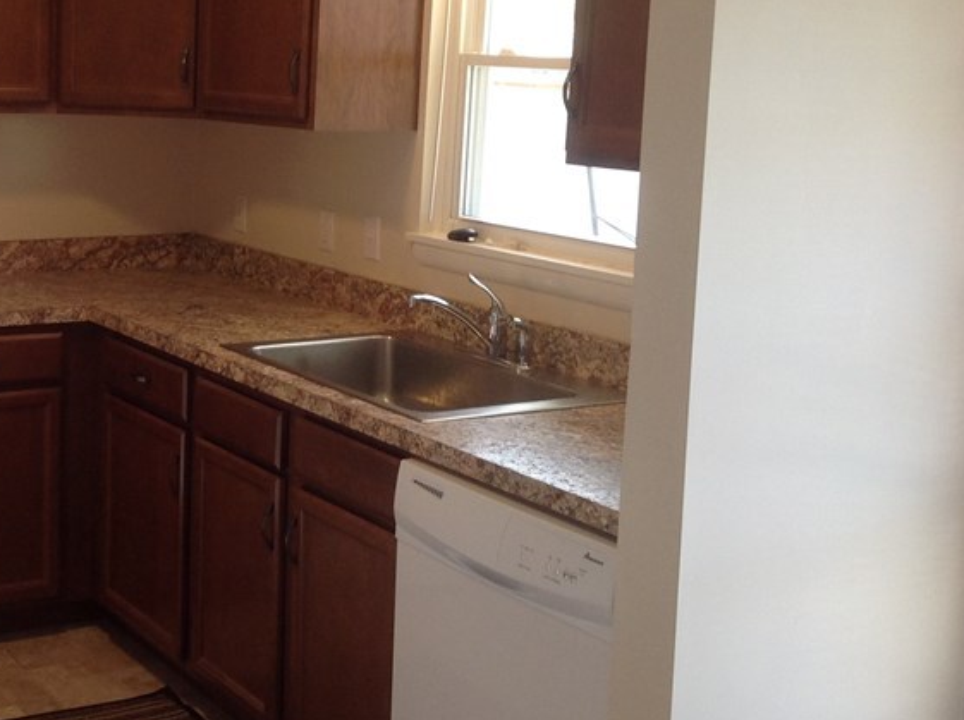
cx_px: 141
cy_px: 229
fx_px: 1780
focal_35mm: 64
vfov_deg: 22.8
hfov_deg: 29.3
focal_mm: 4.28
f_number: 2.4
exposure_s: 1/60
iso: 64
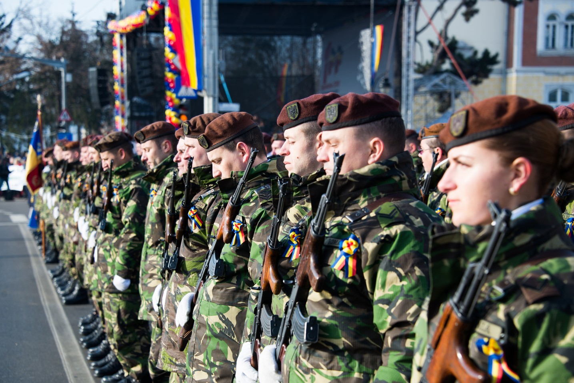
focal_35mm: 90
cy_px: 192
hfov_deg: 22.6
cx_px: 287
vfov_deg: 15.2
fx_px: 1436
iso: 100
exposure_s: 1/160
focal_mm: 90
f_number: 6.3
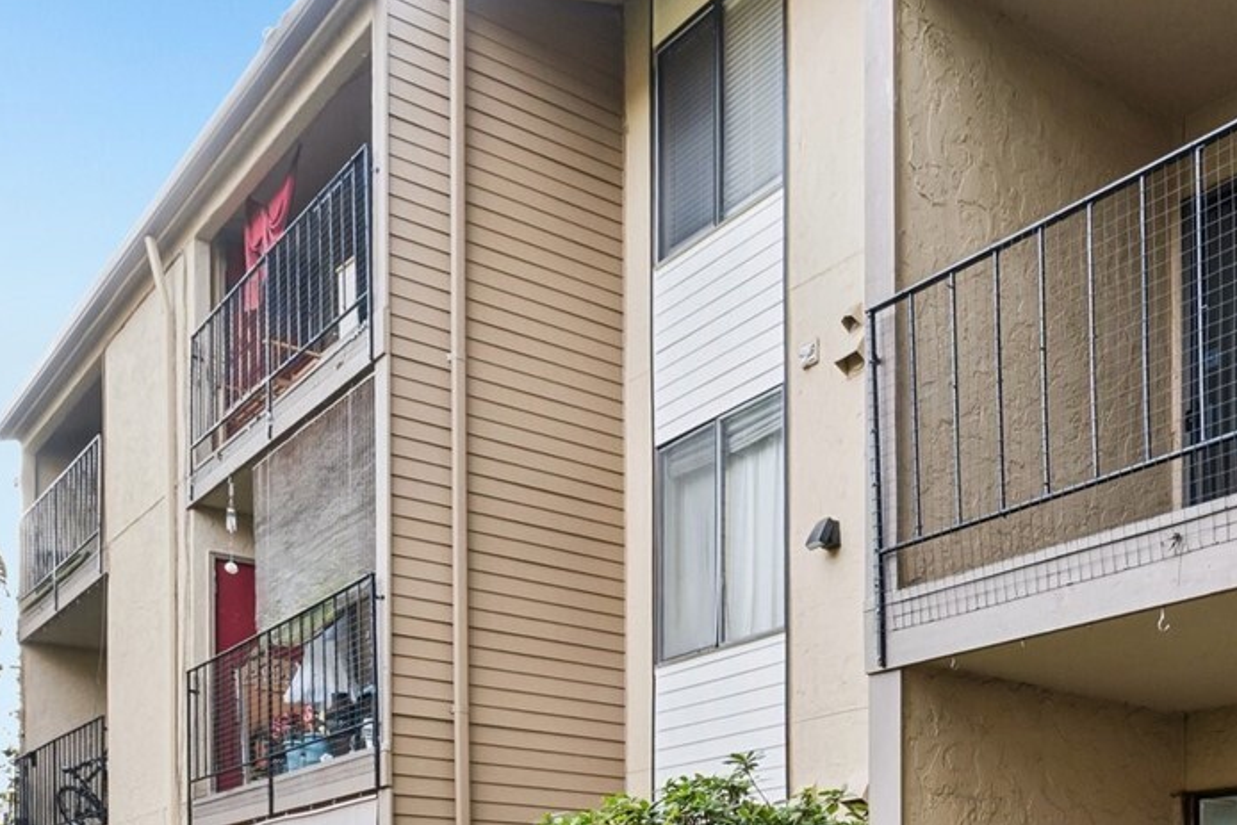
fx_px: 1512
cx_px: 1012
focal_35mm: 44
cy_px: 979
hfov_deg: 42.3
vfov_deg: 27.1
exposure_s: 1/15
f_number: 9
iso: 250
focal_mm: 12
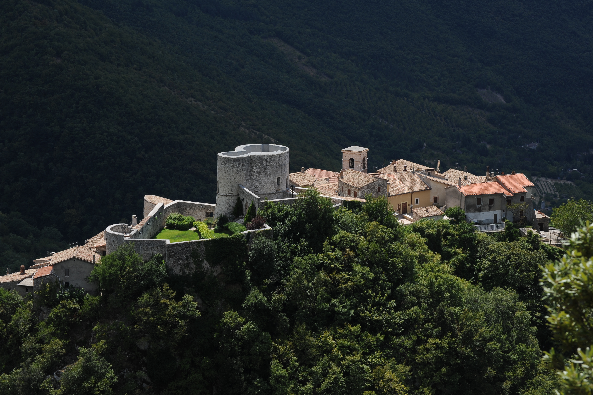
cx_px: 296
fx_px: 1514
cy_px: 198
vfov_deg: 14.8
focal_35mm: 92
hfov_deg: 22.2
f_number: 13
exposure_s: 1/250
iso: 200
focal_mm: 92
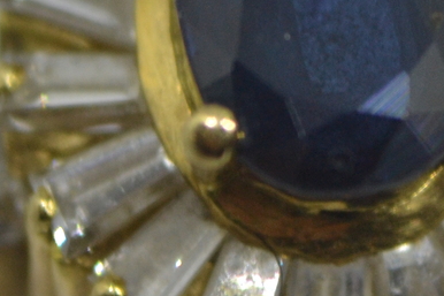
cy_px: 88
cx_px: 363
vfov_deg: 4.0
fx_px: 4217
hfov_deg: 6.0
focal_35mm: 342
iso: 560
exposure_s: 1/60
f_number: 5.6
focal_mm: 55
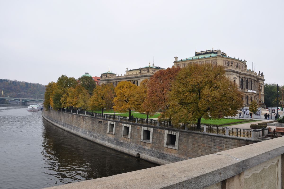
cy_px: 94
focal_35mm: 27
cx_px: 142
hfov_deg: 67.4
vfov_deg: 47.8
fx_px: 213
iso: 220
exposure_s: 1/60
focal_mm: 18
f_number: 8
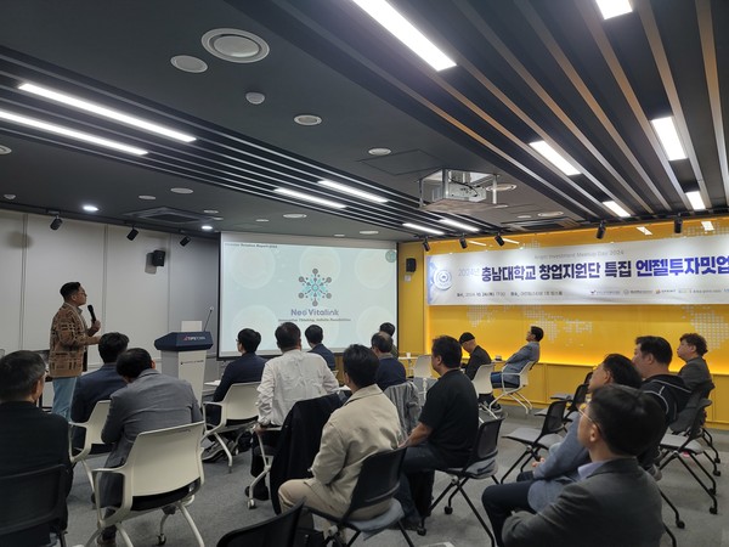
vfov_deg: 54.9
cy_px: 274
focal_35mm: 25
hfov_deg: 69.4
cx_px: 364
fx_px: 526
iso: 100
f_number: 1.8
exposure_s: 1/120
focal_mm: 7
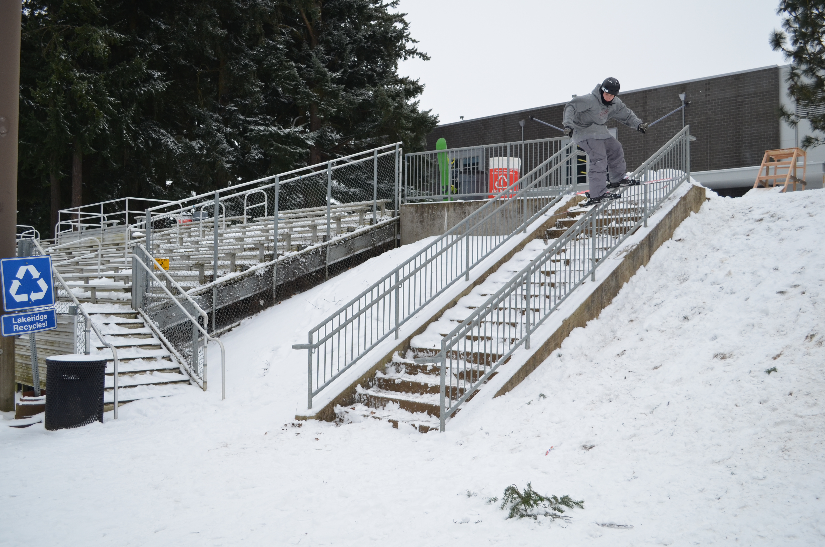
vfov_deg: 39.8
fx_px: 755
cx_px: 412
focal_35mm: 33
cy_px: 274
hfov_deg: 57.3
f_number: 4.8
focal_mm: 22
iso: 400
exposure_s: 1/1000
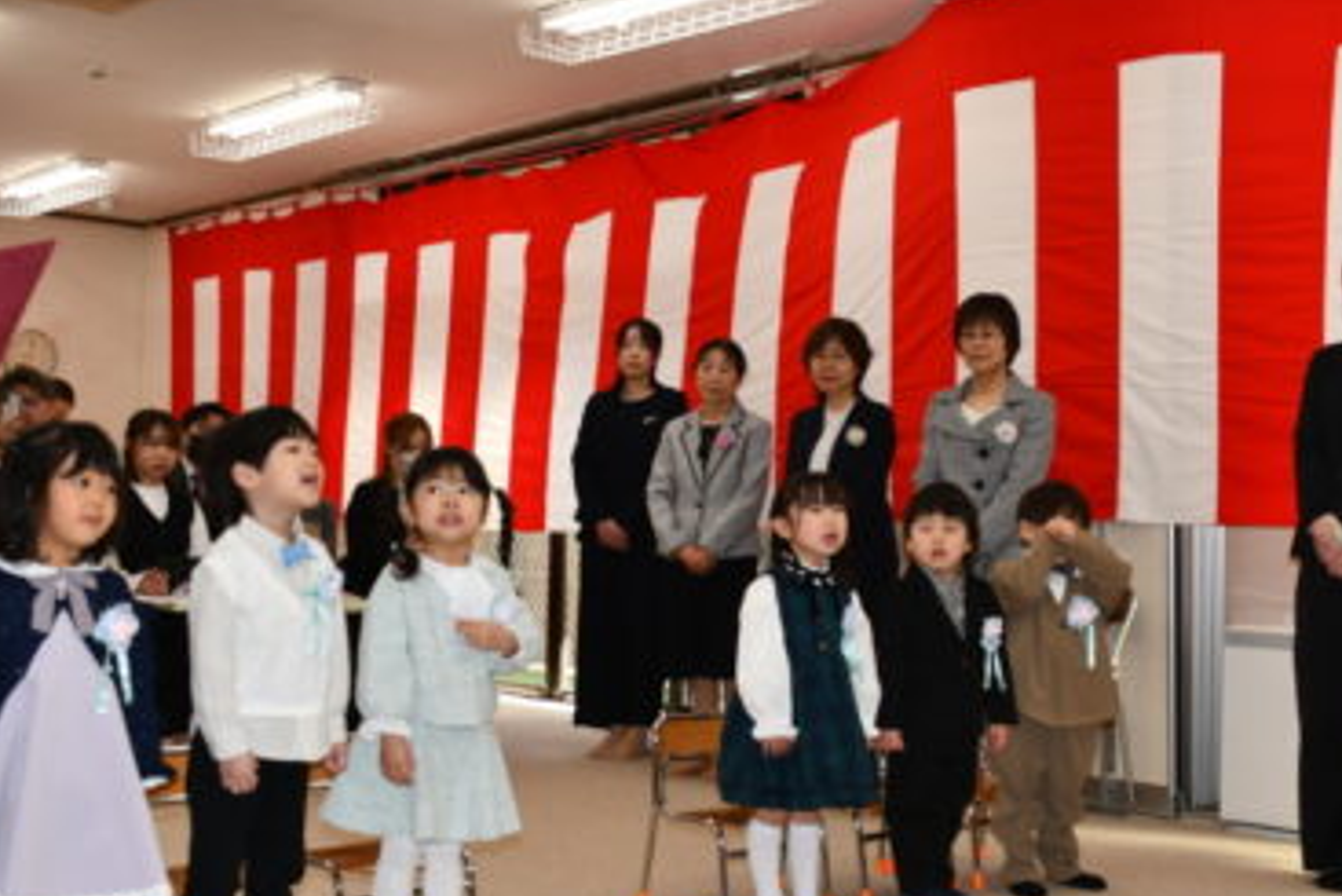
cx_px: 762
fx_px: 1827
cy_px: 444
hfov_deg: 40.2
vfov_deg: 27.5
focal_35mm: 49
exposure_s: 1/80
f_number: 4.5
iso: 200
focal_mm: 18
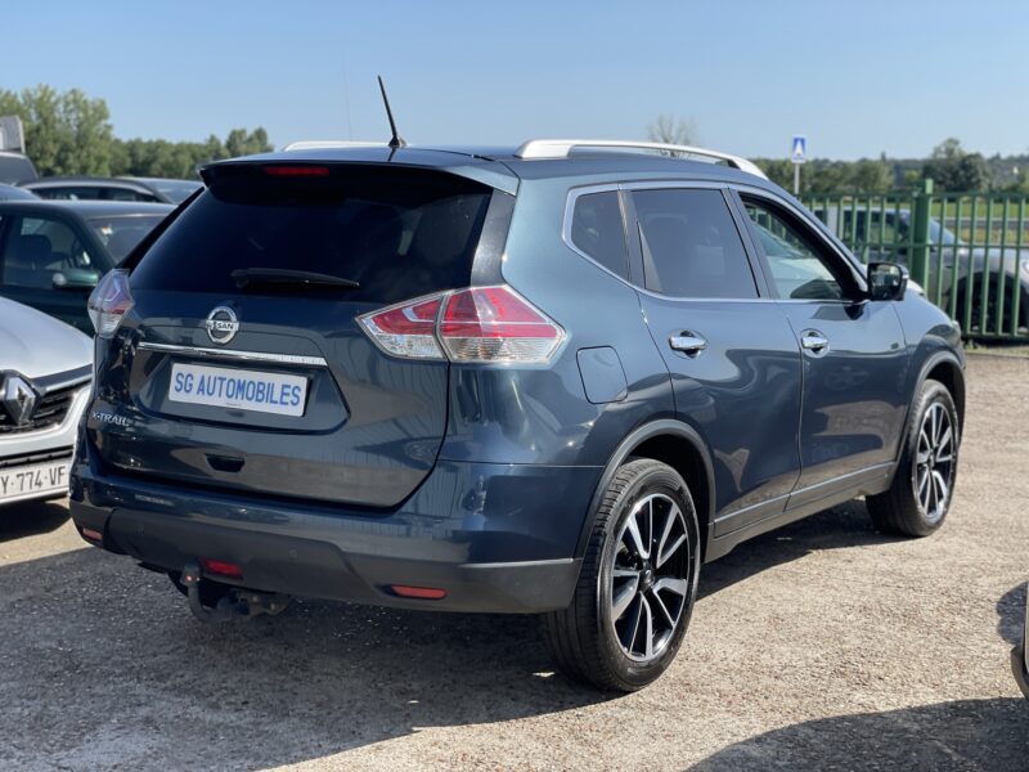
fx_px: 1546
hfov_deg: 36.8
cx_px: 514
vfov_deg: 28.0
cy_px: 386
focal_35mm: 52
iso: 32
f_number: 2
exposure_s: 1/1261
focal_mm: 6
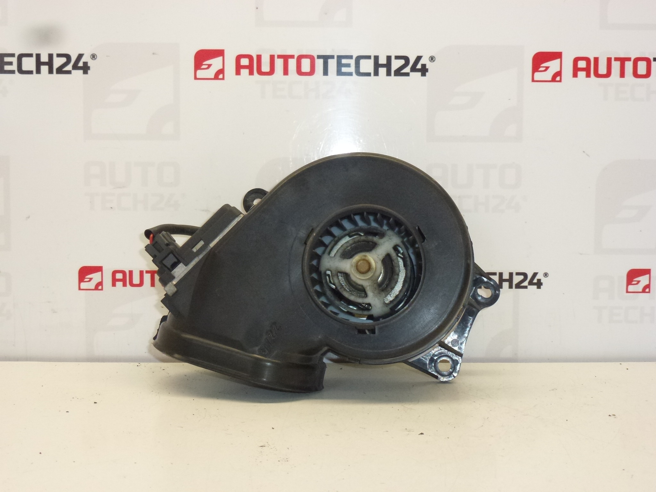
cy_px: 246
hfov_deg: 42.1
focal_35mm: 45
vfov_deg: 32.2
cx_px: 328
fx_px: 853
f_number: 4
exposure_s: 1/200
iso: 400
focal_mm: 8
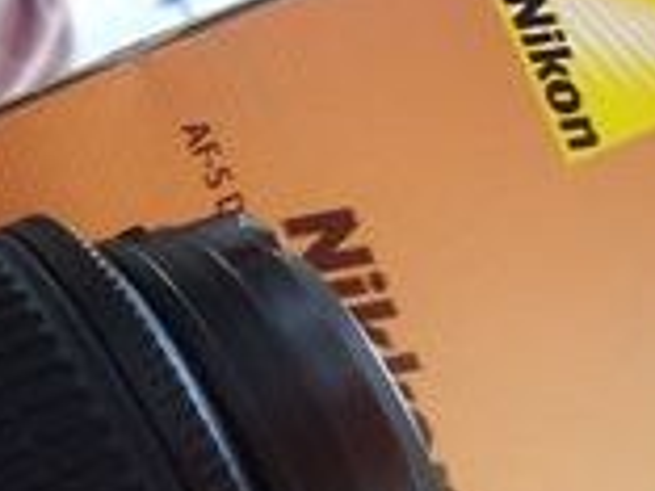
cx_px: 107
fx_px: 1911
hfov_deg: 19.2
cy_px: 556
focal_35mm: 101
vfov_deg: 14.3
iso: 200
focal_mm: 5.8
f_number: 2.6
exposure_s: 1/15
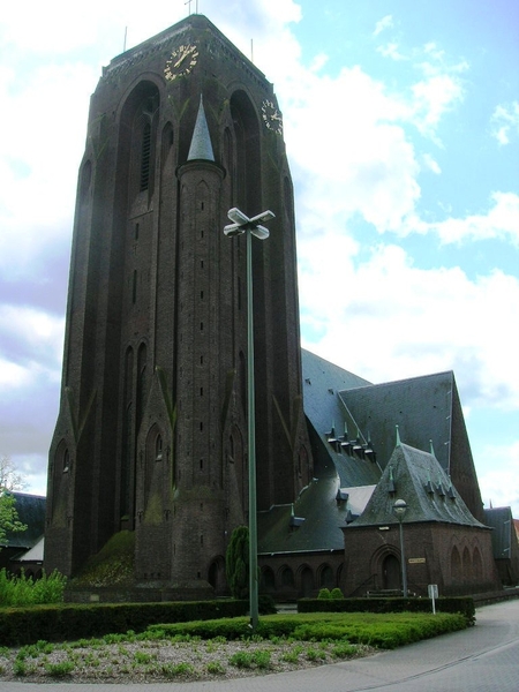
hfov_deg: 41.8
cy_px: 346
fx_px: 680
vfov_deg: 54.0
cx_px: 260
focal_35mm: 34
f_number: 4.9
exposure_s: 1/283
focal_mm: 5.7
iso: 50
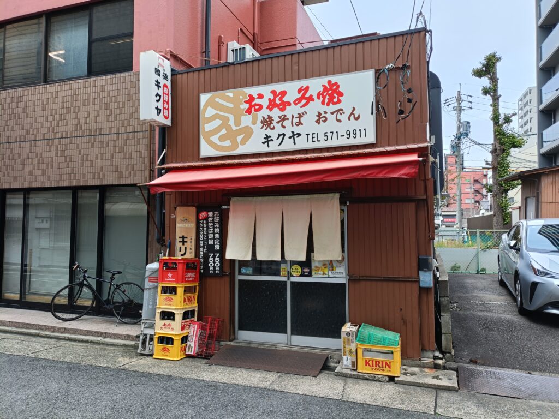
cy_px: 210
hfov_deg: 69.4
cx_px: 280
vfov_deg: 54.9
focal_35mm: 25
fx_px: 404
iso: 80
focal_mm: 4.7
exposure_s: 1/101
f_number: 1.7
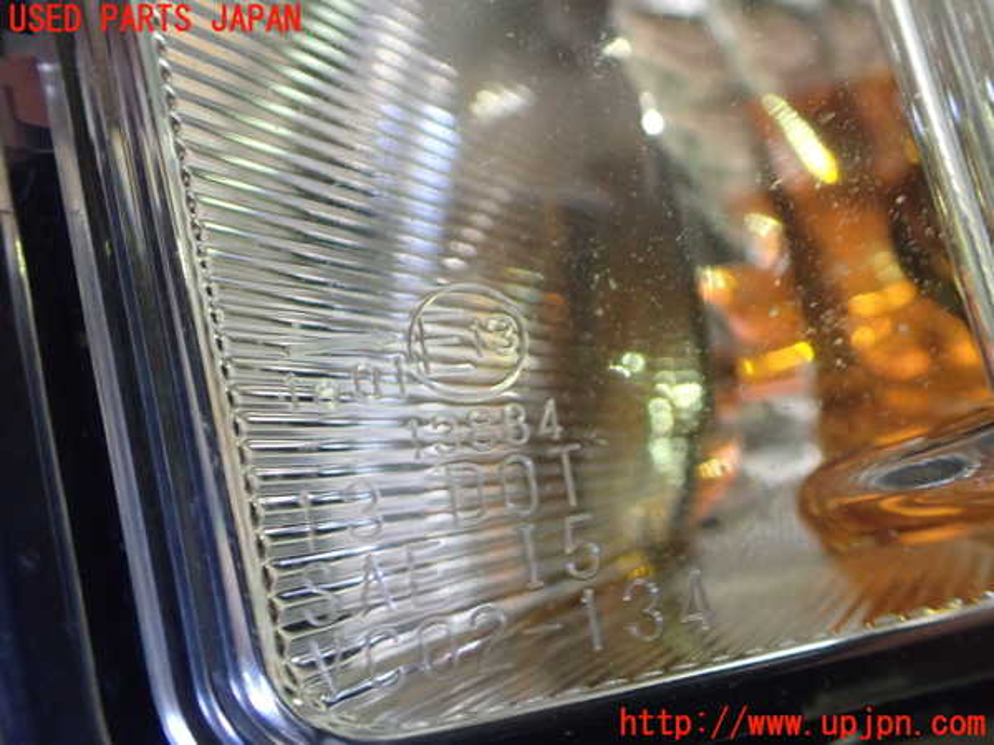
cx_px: 497
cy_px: 372
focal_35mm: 30
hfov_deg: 60.0
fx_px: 861
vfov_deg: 46.8
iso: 800
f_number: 2.3
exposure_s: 1/50
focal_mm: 5.4
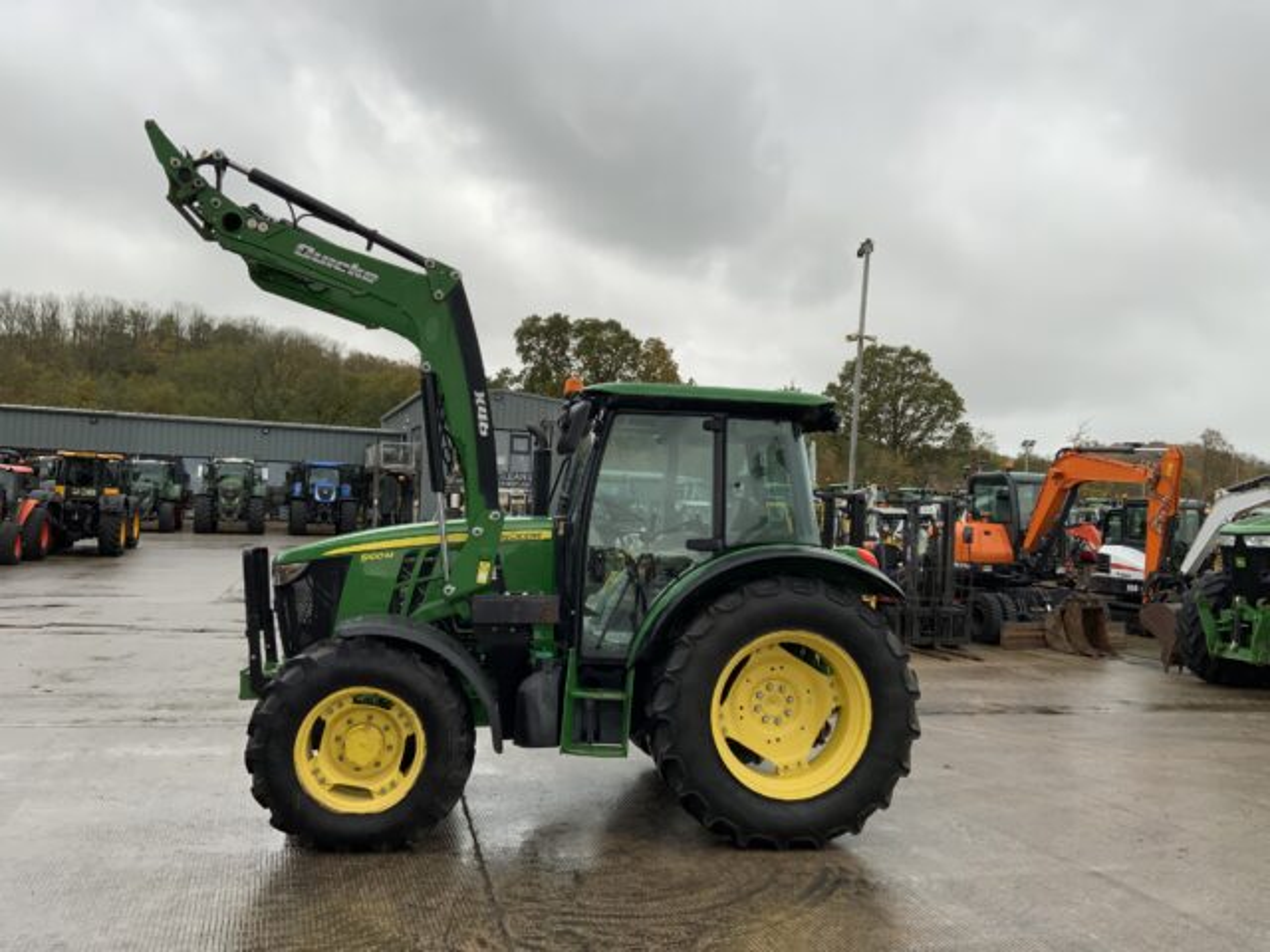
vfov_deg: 48.2
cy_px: 476
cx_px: 635
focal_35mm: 29
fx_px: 1064
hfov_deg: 61.7
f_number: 1.8
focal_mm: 3
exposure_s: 1/255
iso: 16
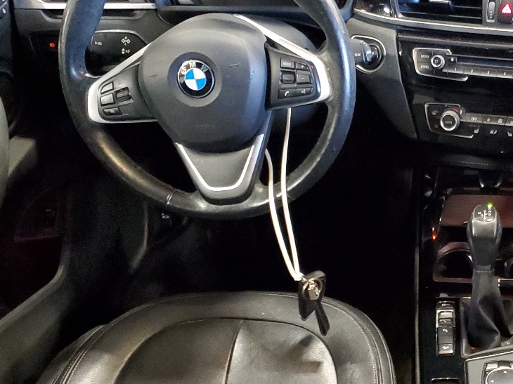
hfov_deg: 32.3
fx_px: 844
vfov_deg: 25.5
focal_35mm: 57
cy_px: 253
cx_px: 453
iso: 540
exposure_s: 1/15
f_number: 1.5
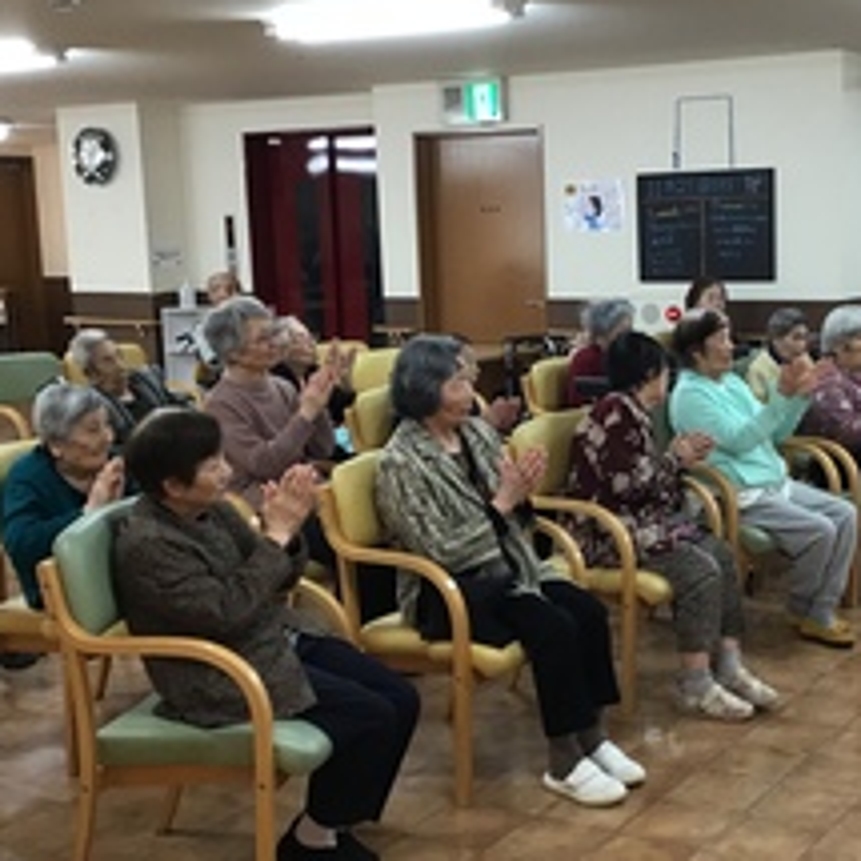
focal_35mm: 51
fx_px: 1435
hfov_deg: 32.8
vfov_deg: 33.4
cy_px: 437
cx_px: 641
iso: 100
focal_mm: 3.3
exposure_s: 1/33
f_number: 2.4
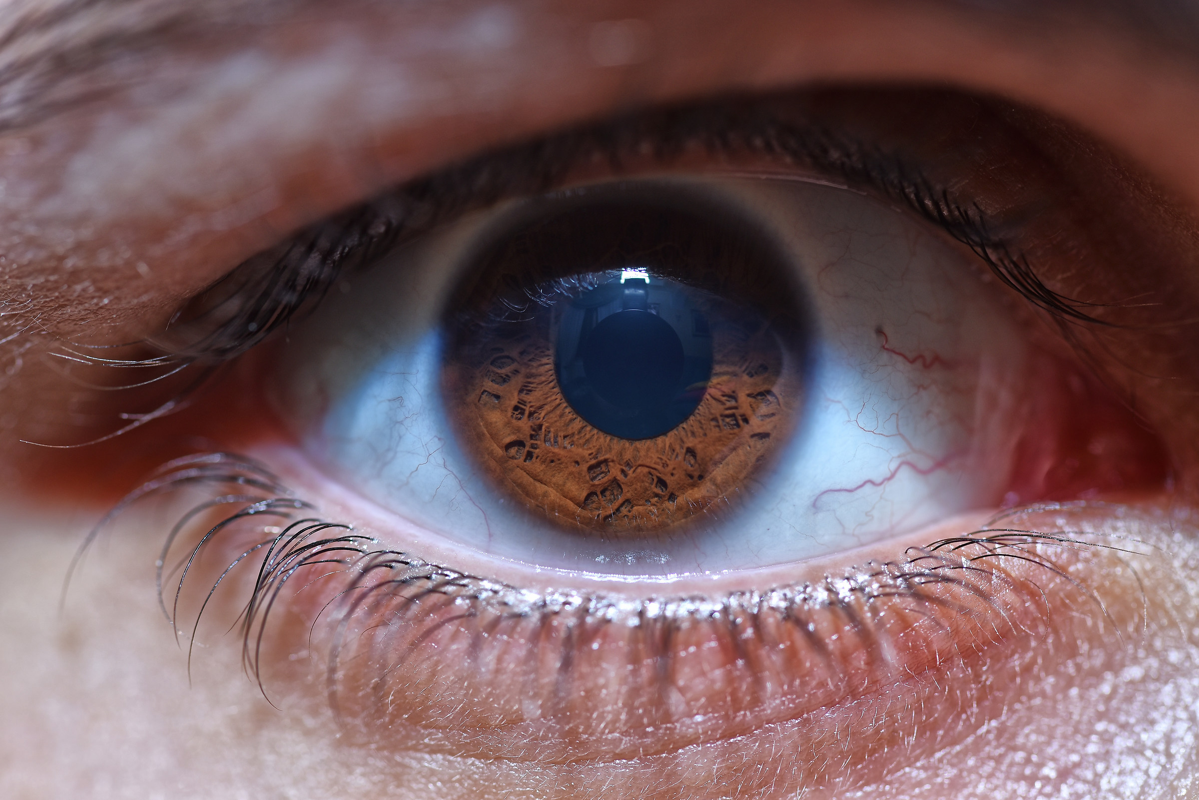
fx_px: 3498
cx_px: 600
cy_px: 400
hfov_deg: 19.4
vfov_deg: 13.1
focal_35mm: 105
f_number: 7.1
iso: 100
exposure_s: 1/125
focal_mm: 105
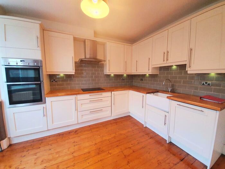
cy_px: 84
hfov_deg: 106.2
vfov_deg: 89.9
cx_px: 112
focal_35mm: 13
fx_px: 84
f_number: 2.2
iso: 400
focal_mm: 1.8
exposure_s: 1/50
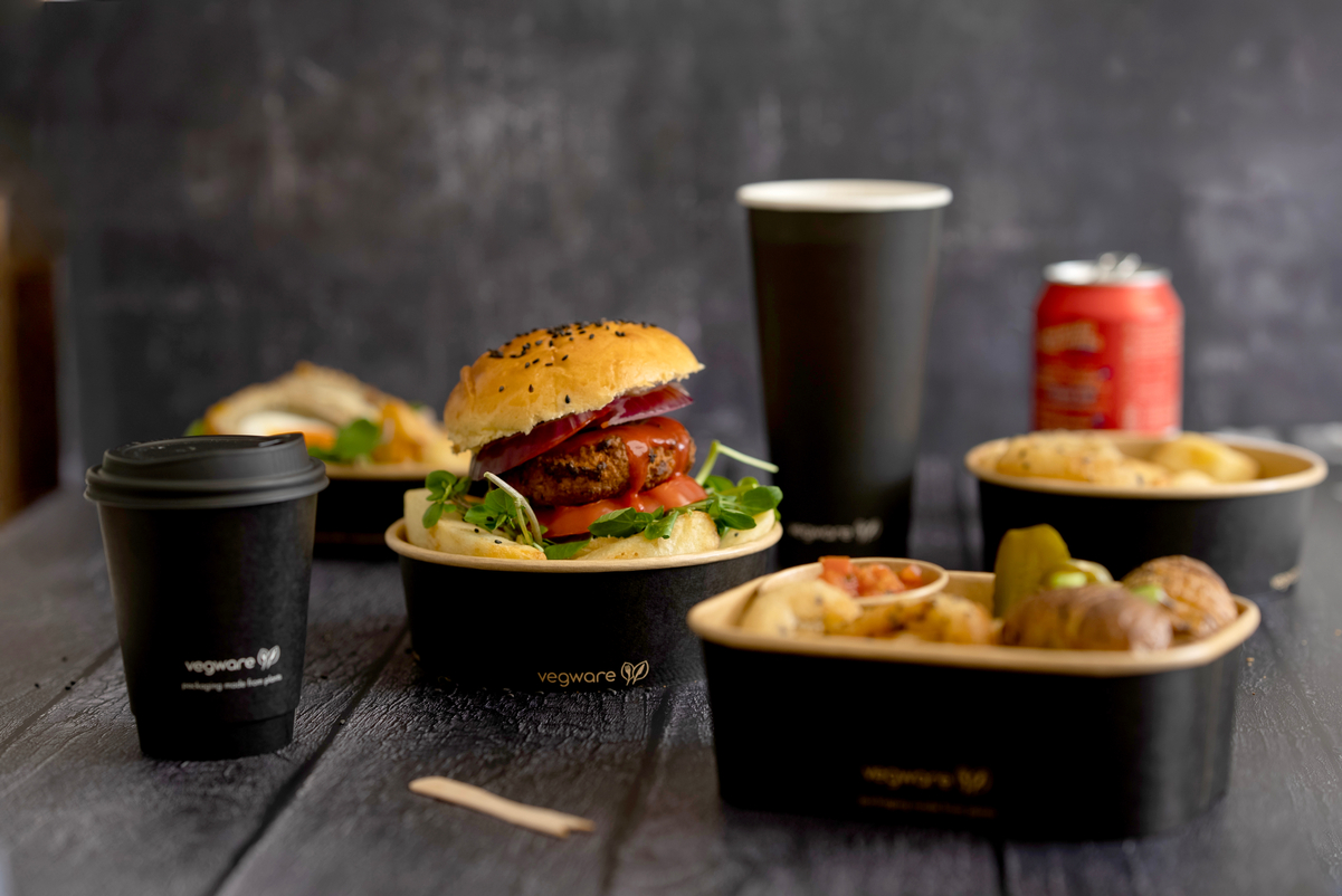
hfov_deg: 23.9
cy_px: 448
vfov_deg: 16.1
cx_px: 671
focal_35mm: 85
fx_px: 3170
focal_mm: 85
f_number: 2.8
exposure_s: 1/160
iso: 100
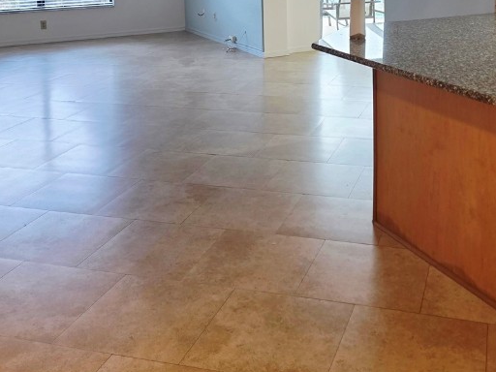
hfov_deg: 41.0
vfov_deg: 29.5
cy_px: 3
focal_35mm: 46
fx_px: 659
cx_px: 309
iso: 125
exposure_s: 1/120
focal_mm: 6.3
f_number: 1.7
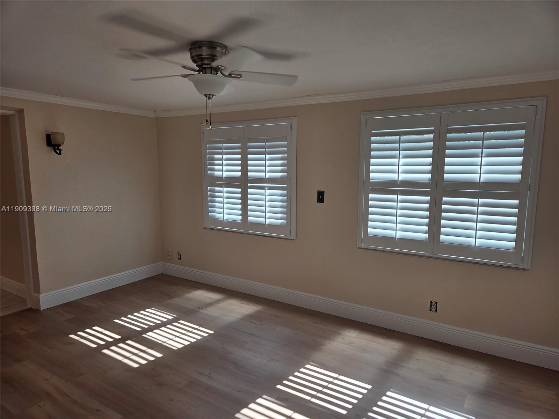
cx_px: 280
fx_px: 371
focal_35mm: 23
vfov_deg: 58.9
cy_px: 210
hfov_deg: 73.9
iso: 25
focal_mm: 5.4
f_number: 1.8
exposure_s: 1/151
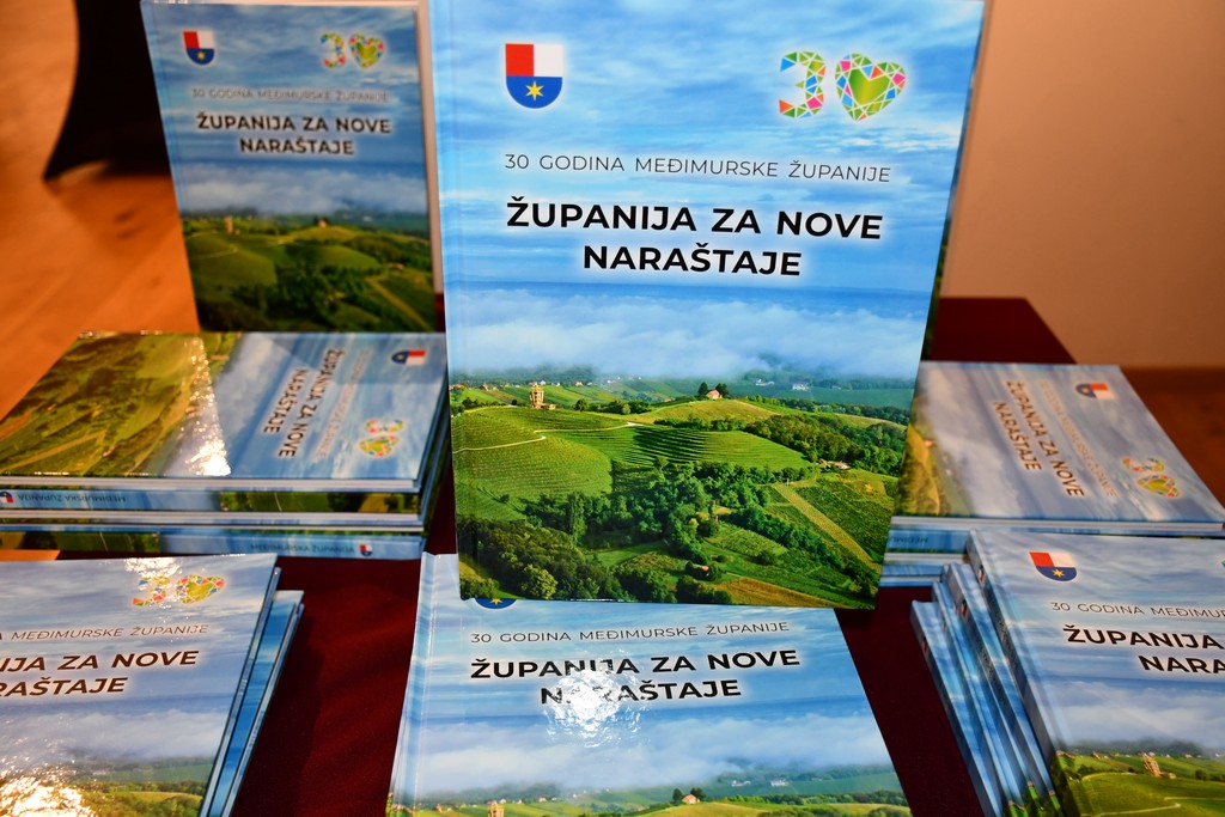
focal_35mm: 34
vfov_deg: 38.9
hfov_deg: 55.8
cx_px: 612
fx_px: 1157
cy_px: 408
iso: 640
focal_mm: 23
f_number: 3.8
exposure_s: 1/60
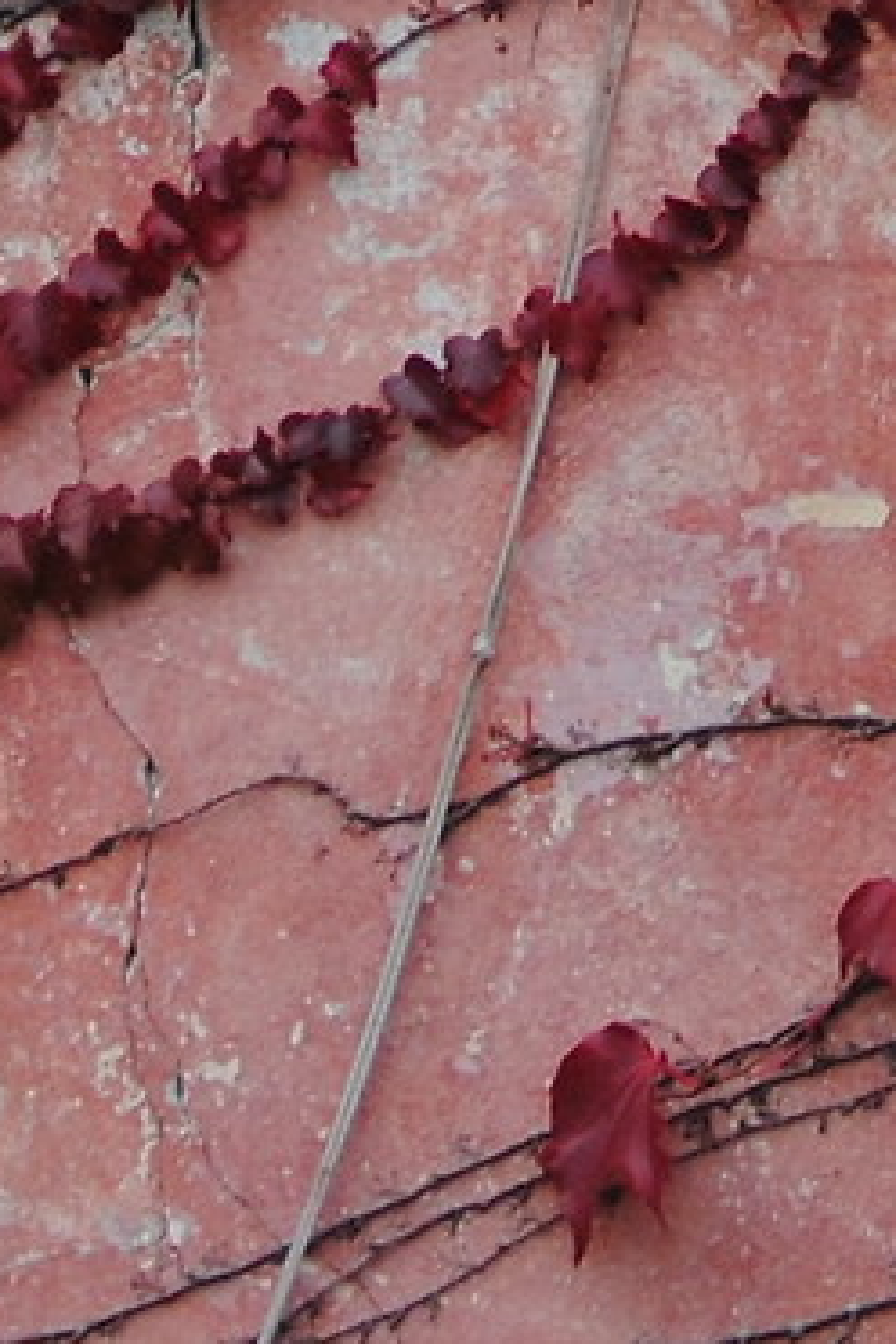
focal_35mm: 532
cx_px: 1767
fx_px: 19868
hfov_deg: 2.6
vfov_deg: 3.8
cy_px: -1355
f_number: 4
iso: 200
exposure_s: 1/125
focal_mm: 55
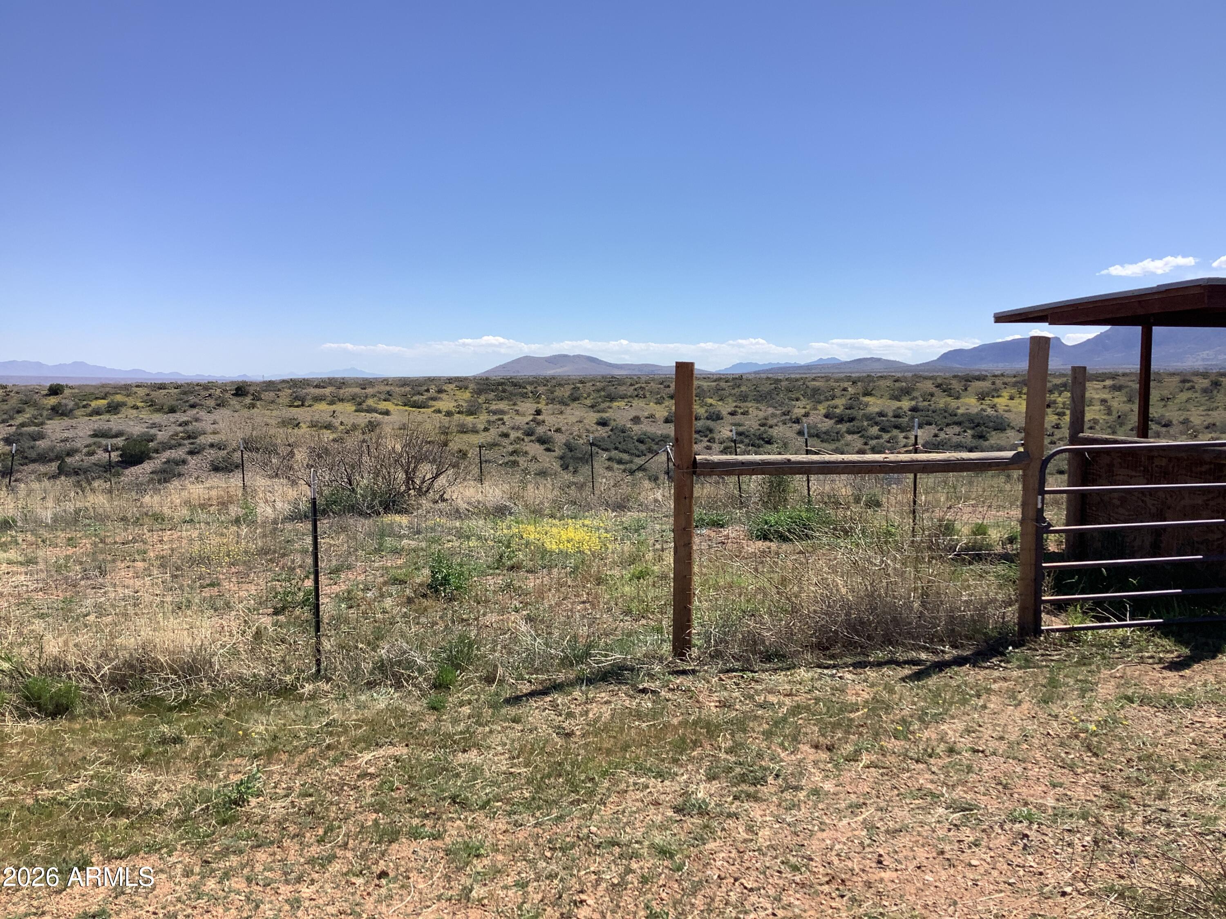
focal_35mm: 31
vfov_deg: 45.4
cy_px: 460
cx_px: 613
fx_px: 1098
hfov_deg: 58.4
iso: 25
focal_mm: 3.3
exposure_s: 1/1631
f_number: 2.4
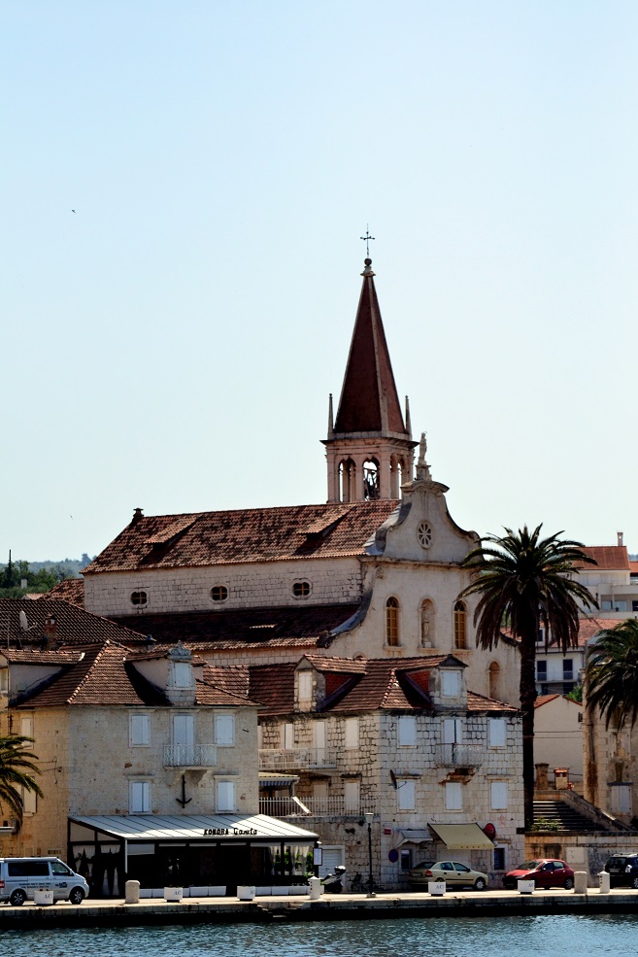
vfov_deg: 12.3
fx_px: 4438
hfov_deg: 8.2
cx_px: 320
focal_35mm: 167
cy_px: 477
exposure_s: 1/8000
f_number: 4.5
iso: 720
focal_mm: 110
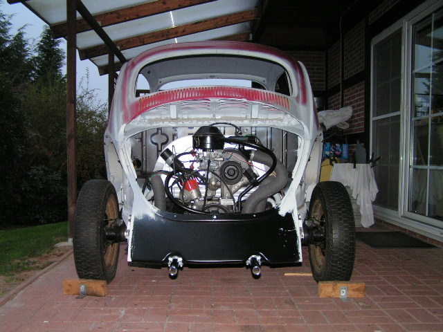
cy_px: 166
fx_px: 486
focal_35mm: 38
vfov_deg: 37.7
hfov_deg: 49.0
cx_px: 222
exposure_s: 1/40
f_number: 2.8
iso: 200
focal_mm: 6.3
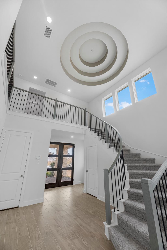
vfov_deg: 104.2
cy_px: 125
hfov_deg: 81.2
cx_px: 84
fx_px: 97
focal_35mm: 14
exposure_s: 1/13
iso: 250
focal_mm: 14
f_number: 9
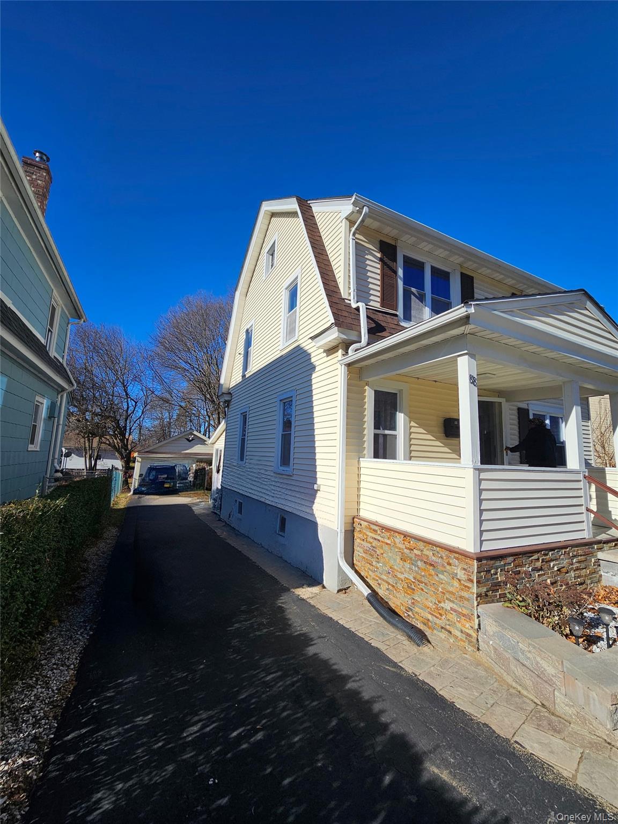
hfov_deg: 89.9
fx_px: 309
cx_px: 309
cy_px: 412
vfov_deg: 106.2
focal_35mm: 13
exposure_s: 1/2790
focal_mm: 2.2
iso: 50
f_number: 2.2
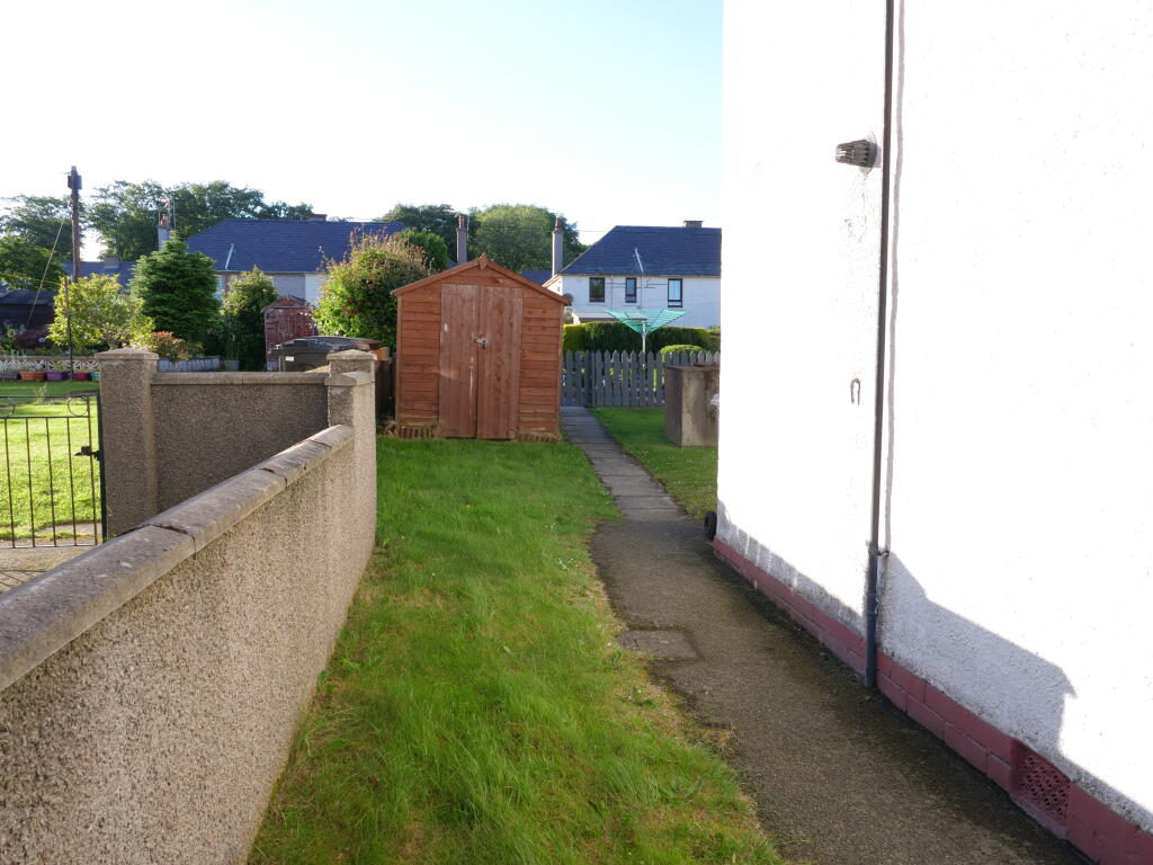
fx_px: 799
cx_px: 576
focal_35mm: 24
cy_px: 432
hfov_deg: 71.6
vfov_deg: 56.8
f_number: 9
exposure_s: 1/50
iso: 125
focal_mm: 12
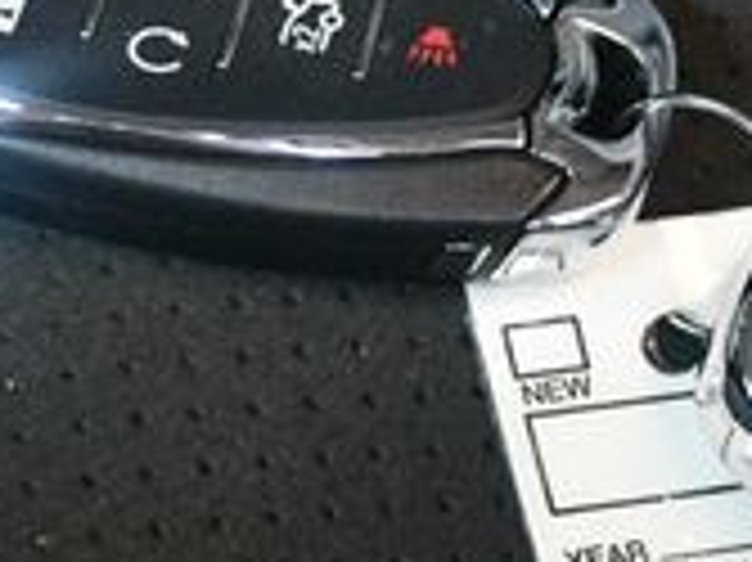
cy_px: 108
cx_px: 766
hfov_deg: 11.1
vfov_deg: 8.4
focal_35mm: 177
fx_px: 3842
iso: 8000
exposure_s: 1/60
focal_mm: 32
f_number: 4.8
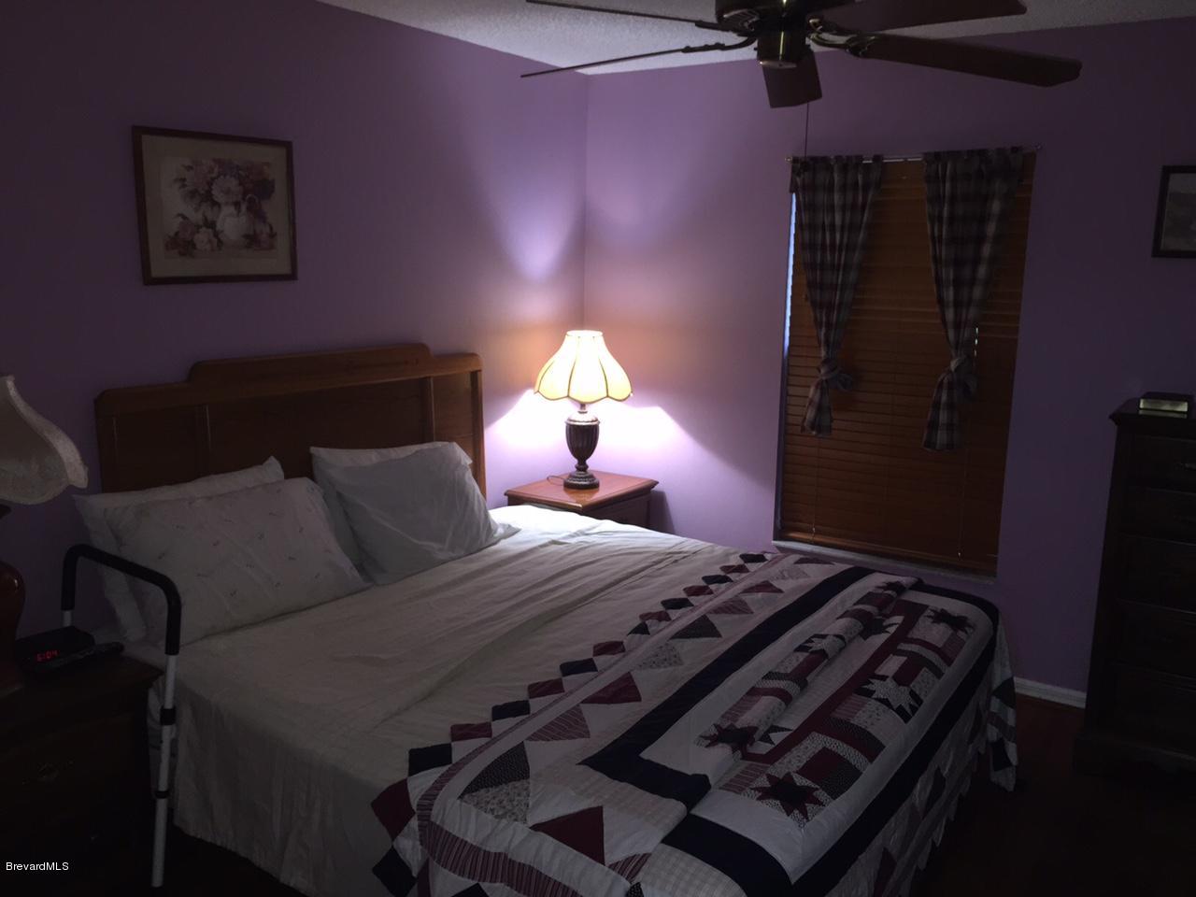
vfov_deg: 48.2
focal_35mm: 29
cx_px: 598
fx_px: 1002
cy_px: 448
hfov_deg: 61.7
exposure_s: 1/16
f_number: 2.2
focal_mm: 4.15
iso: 80
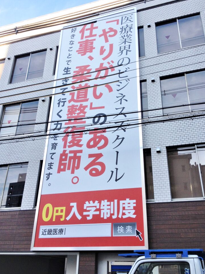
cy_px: 132
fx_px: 292
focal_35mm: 37
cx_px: 105
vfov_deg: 50.1
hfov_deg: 38.6
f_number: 2.4
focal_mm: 4.28
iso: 50
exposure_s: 1/438
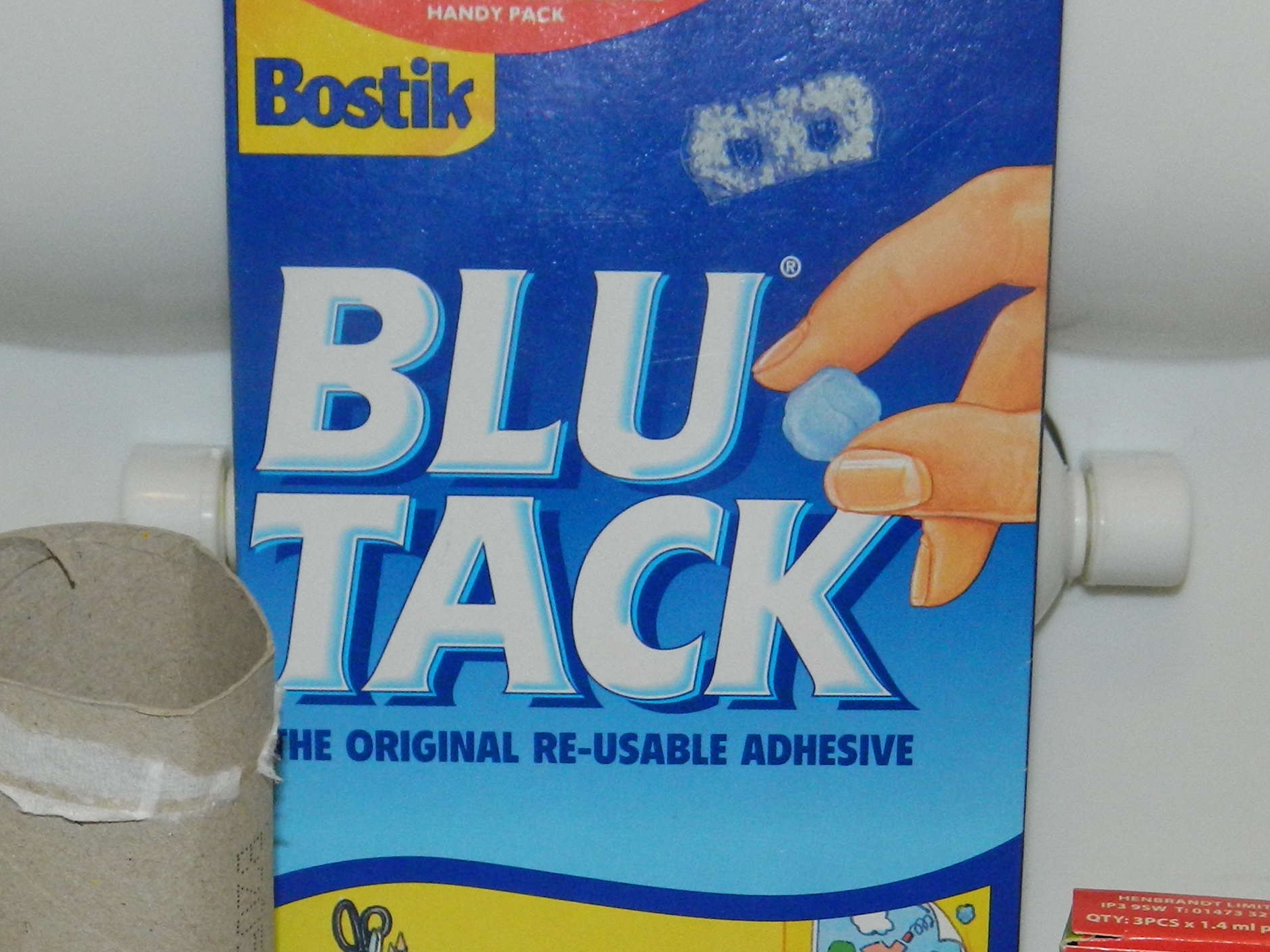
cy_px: 1049
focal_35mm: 94
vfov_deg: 15.3
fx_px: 3449
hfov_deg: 20.9
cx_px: 686
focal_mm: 7.3
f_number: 3.5
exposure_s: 1/40
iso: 200
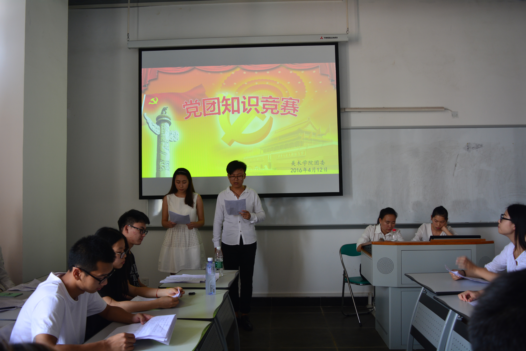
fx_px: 460
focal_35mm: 32
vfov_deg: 41.7
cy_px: 176
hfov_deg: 59.5
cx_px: 263
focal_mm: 21
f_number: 5
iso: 320
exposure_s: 1/40
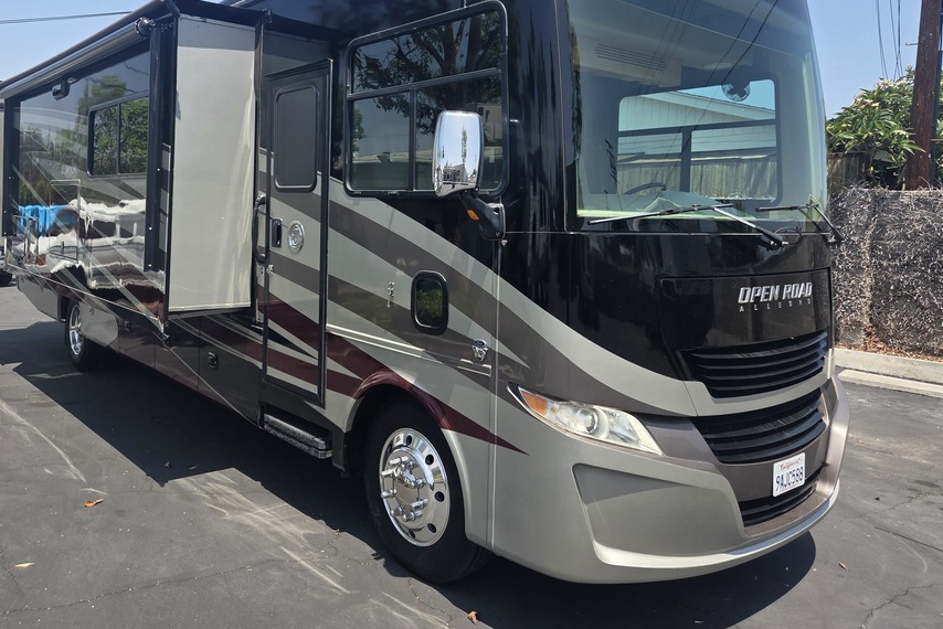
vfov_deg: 46.0
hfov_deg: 65.2
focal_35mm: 28
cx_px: 415
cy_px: 230
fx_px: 734
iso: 80
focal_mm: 5.4
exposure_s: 1/2805
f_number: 1.8
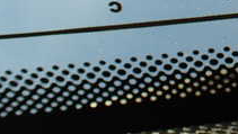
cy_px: -81
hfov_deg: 20.7
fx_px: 587
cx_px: 317
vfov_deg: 12.3
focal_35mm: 93
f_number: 3.2
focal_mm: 5.4
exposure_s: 1/160
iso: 100
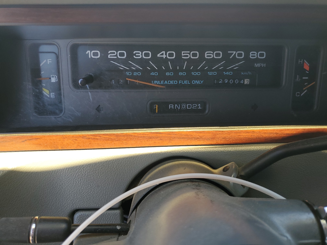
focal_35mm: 26
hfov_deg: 67.3
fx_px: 246
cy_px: 122
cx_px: 164
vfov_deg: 53.1
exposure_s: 1/189
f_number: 1.5
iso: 50
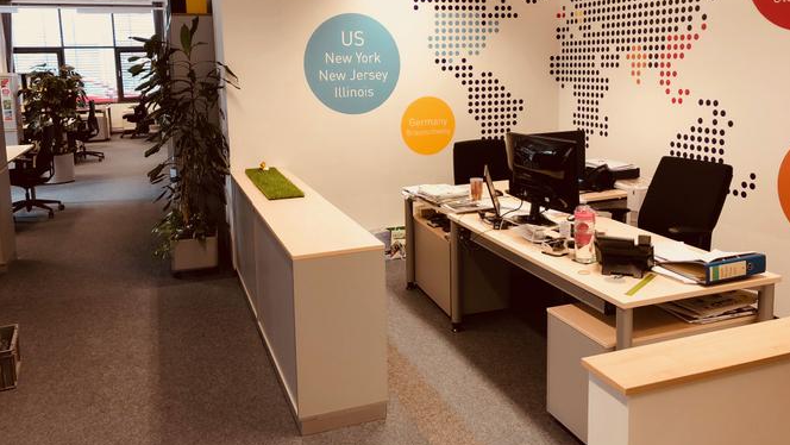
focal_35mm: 31
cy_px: 152
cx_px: 400
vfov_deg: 37.4
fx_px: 650
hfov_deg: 62.6
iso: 32
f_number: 1.8
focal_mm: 4
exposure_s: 1/33
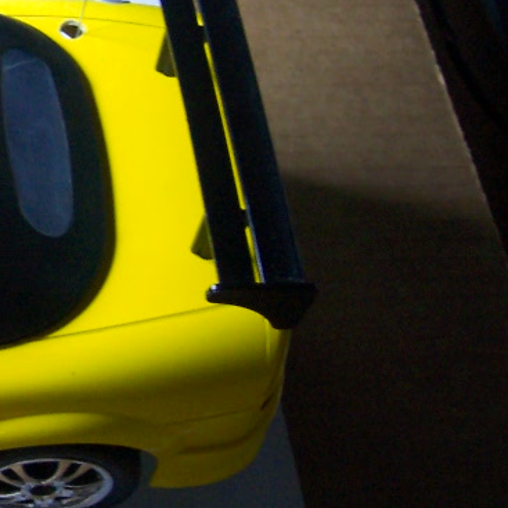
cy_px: 158
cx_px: -203
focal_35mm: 95
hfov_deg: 16.9
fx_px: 1577
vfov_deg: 18.2
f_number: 2.8
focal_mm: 8
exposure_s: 1/30
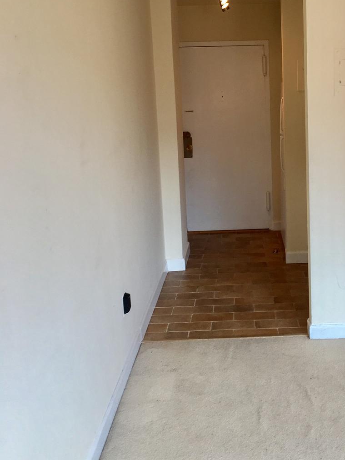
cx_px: 255
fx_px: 585
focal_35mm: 44
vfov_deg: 42.7
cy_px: 176
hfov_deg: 32.3
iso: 25
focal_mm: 4.15
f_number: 2.2
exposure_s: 1/60
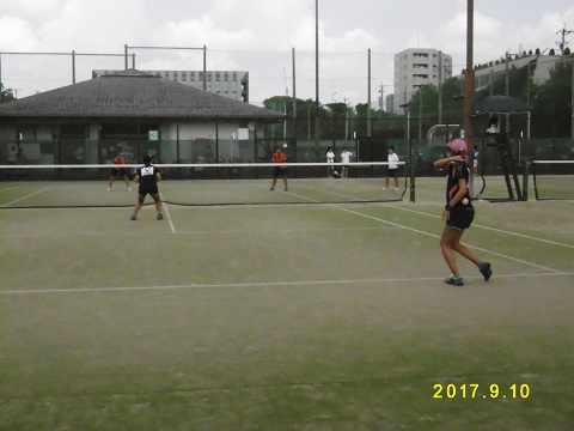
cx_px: 287
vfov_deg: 28.6
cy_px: 216
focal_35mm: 51
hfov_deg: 37.5
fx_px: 846
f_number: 10.1
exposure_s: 1/1000
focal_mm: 9.2
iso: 1600
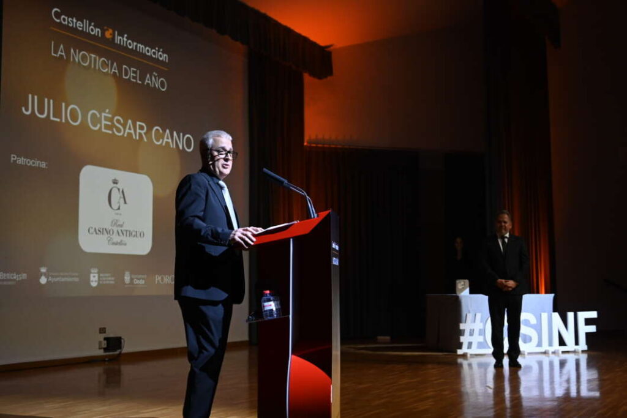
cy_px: 209
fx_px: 819
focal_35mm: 47
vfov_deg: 28.7
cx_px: 314
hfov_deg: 41.9
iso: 3200
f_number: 4
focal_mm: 47
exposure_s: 1/1000
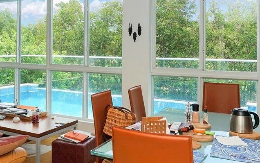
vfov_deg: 30.8
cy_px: 45
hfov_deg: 47.6
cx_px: 92
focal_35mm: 41
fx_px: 291
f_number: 11
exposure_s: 1/200
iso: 400
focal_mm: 16
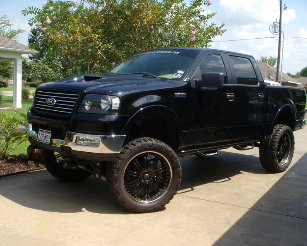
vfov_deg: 37.3
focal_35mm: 40
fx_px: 363
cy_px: 124
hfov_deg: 45.8
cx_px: 156
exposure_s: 1/263
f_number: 5.7
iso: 64
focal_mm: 6.4
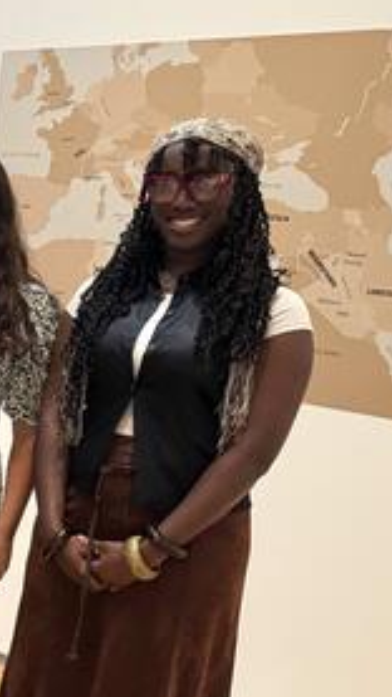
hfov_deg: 13.7
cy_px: 450
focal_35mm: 72
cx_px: -440
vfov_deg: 29.2
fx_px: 1329
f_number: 1.78
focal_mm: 6.76
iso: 500
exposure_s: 1/60
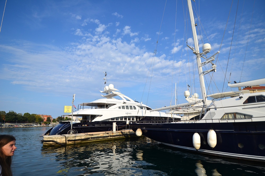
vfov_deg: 67.1
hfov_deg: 90.1
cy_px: 88
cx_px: 132
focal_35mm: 18
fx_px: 132
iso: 400
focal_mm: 12
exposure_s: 1/5000
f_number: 4
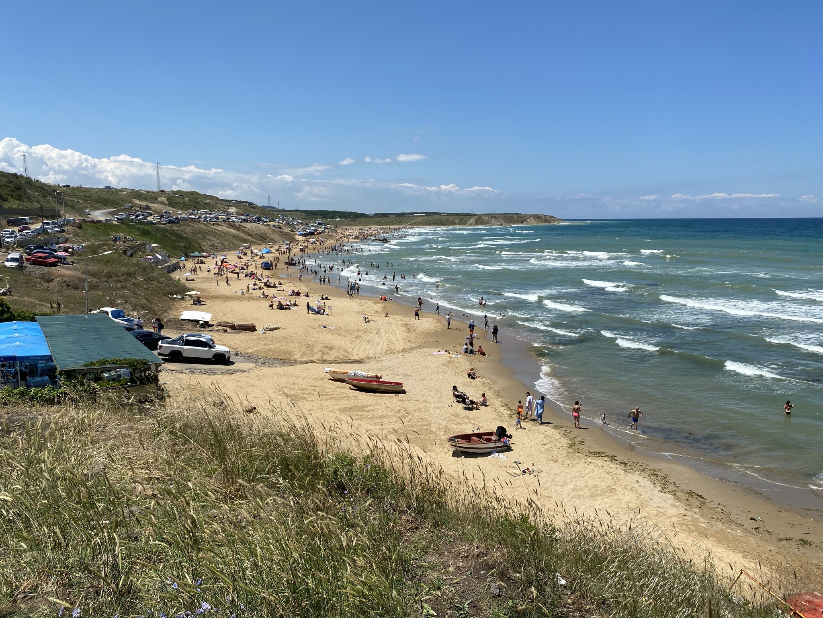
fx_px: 618
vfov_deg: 53.1
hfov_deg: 67.3
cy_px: 309
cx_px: 412
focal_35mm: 26
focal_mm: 4.25
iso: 32
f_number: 1.8
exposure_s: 1/4608
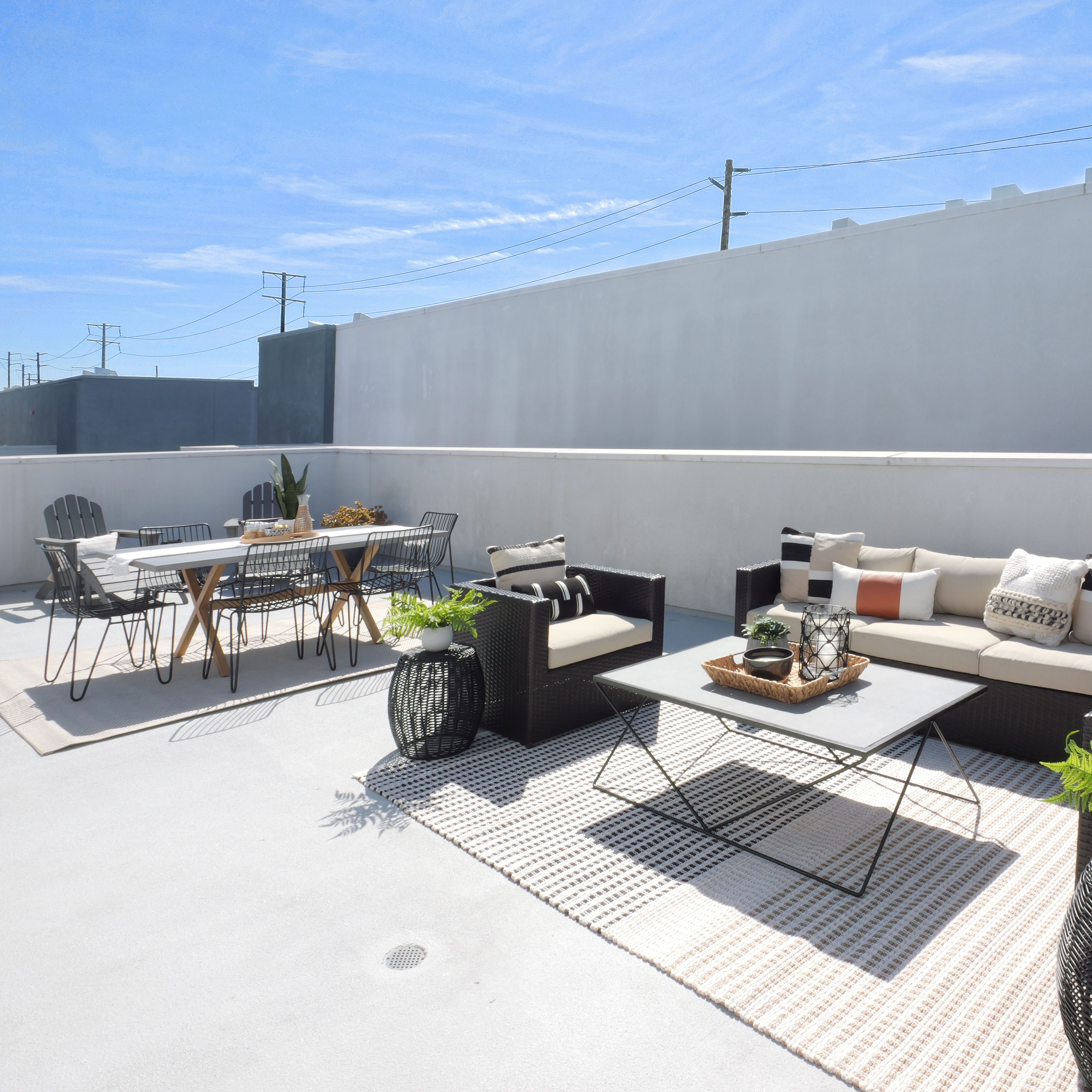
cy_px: 539
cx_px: 738
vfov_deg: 69.6
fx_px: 785
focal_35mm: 22
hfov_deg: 67.5
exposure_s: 1/100
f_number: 14
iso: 200
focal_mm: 9
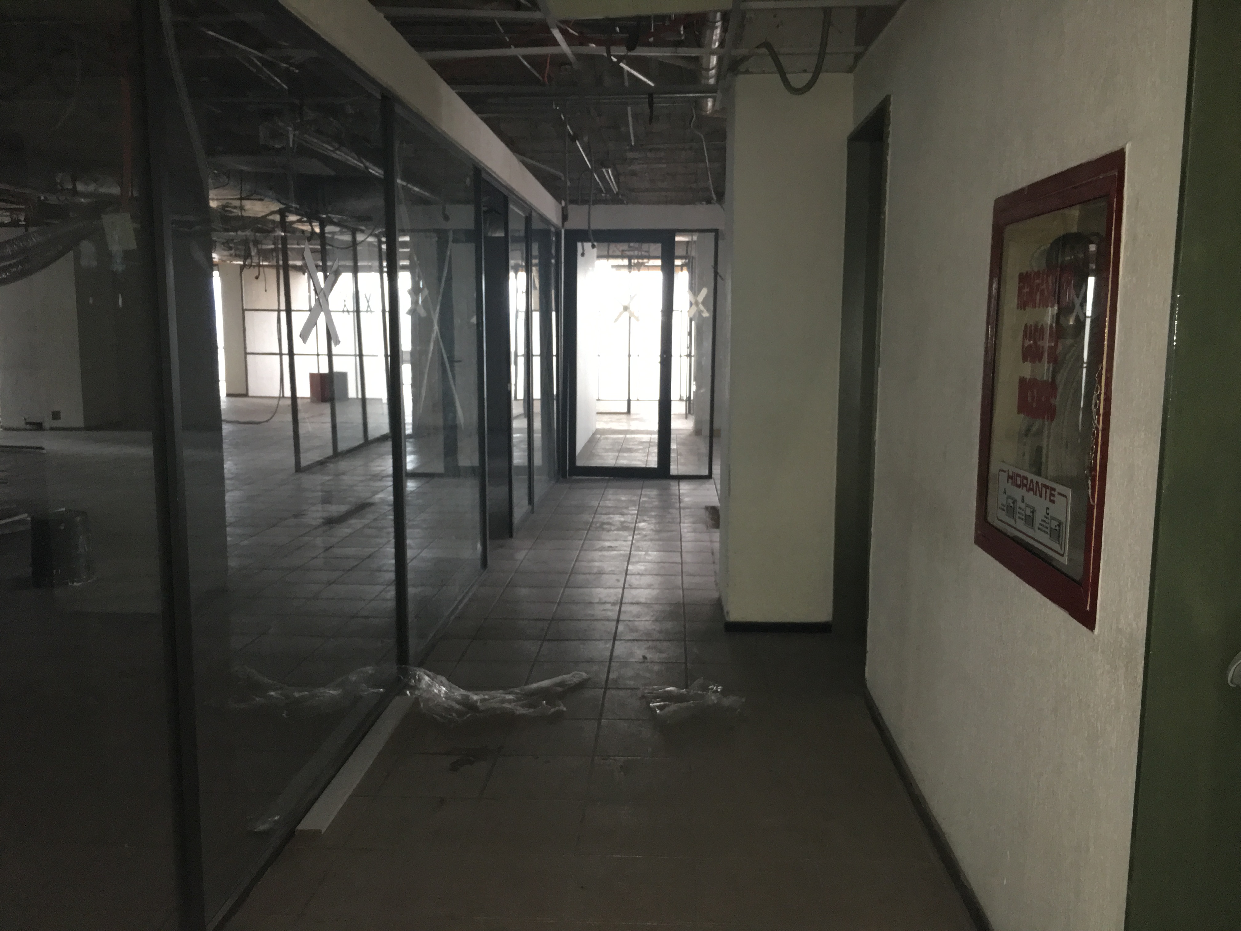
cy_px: 466
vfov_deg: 48.2
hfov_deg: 61.7
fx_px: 1040
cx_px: 620
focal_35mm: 29
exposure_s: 1/16
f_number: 2.2
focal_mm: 4.15
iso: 200
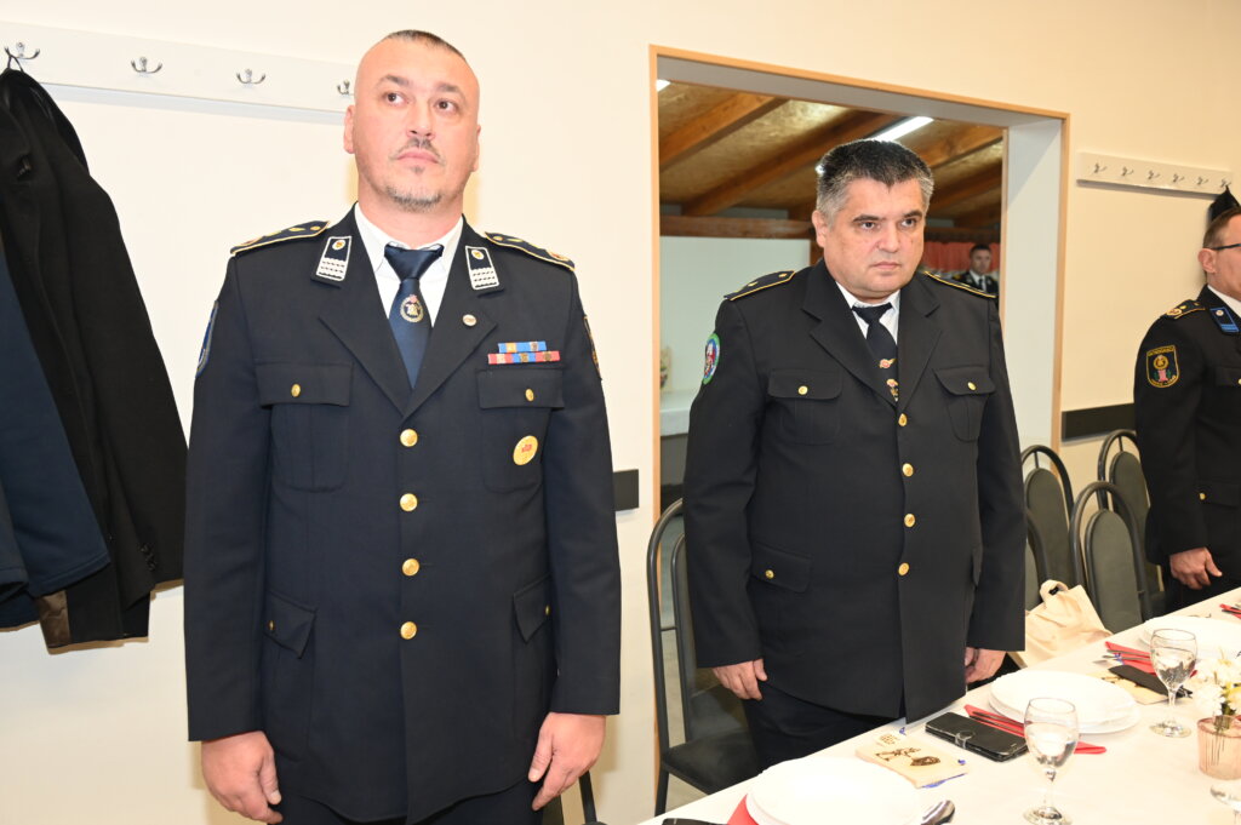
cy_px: 412
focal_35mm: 32
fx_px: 1102
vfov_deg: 41.1
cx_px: 620
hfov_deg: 58.8
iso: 1800
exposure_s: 1/60
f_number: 4.8
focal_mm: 32
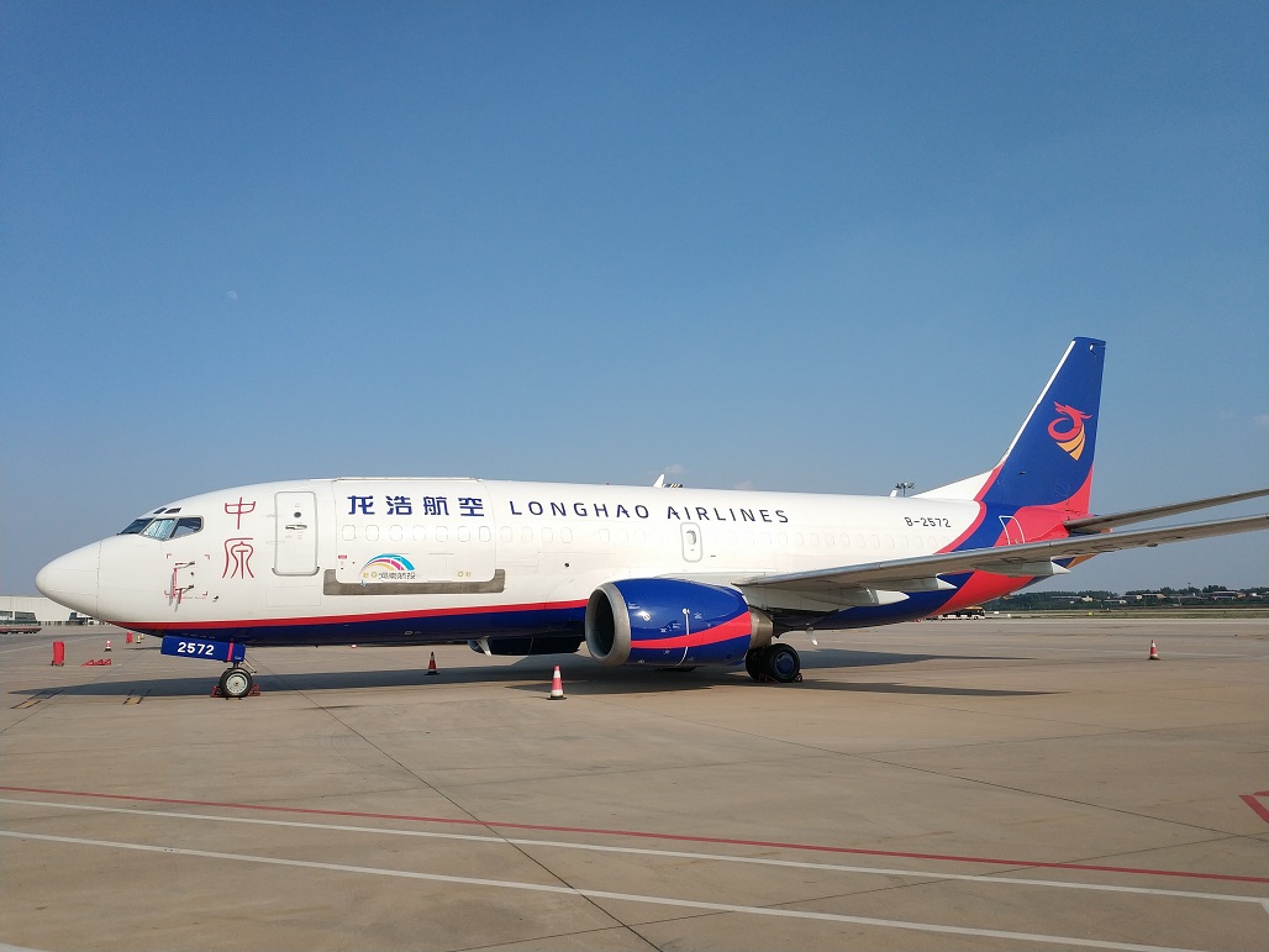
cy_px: 476
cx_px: 634
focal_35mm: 32
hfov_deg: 56.8
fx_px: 1173
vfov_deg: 44.2
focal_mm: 4.5
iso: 101
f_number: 2
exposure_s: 1/2095
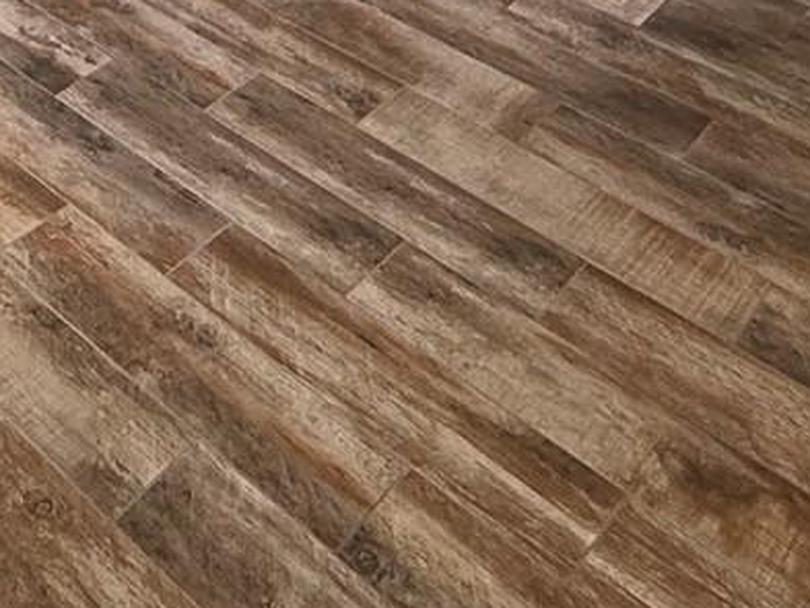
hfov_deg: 32.6
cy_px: -536
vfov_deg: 18.7
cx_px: 130
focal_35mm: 57
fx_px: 1334
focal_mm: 2.22
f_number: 2.2
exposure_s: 1/120
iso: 160
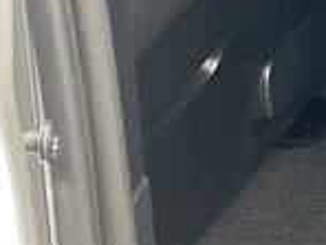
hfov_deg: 7.9
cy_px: -375
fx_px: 1893
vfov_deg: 6.9
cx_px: 1104
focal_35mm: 201
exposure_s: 1/60
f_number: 1.8
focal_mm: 3
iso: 100
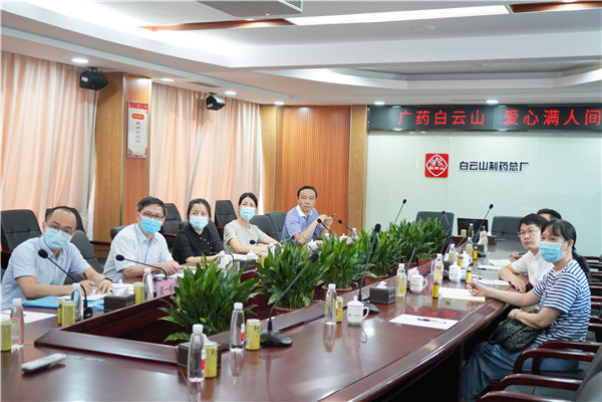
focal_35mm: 38
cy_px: 201
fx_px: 635
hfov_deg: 50.7
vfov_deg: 35.1
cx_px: 301
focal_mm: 38
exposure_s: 1/160
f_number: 4
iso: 1600
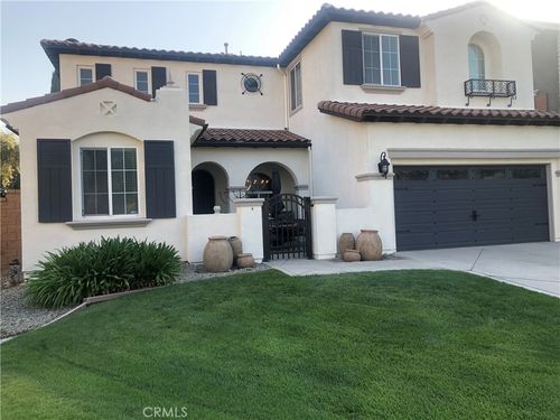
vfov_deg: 49.7
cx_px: 280
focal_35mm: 28
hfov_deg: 63.4
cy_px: 210
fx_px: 453
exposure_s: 1/322
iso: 20
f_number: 1.8
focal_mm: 4
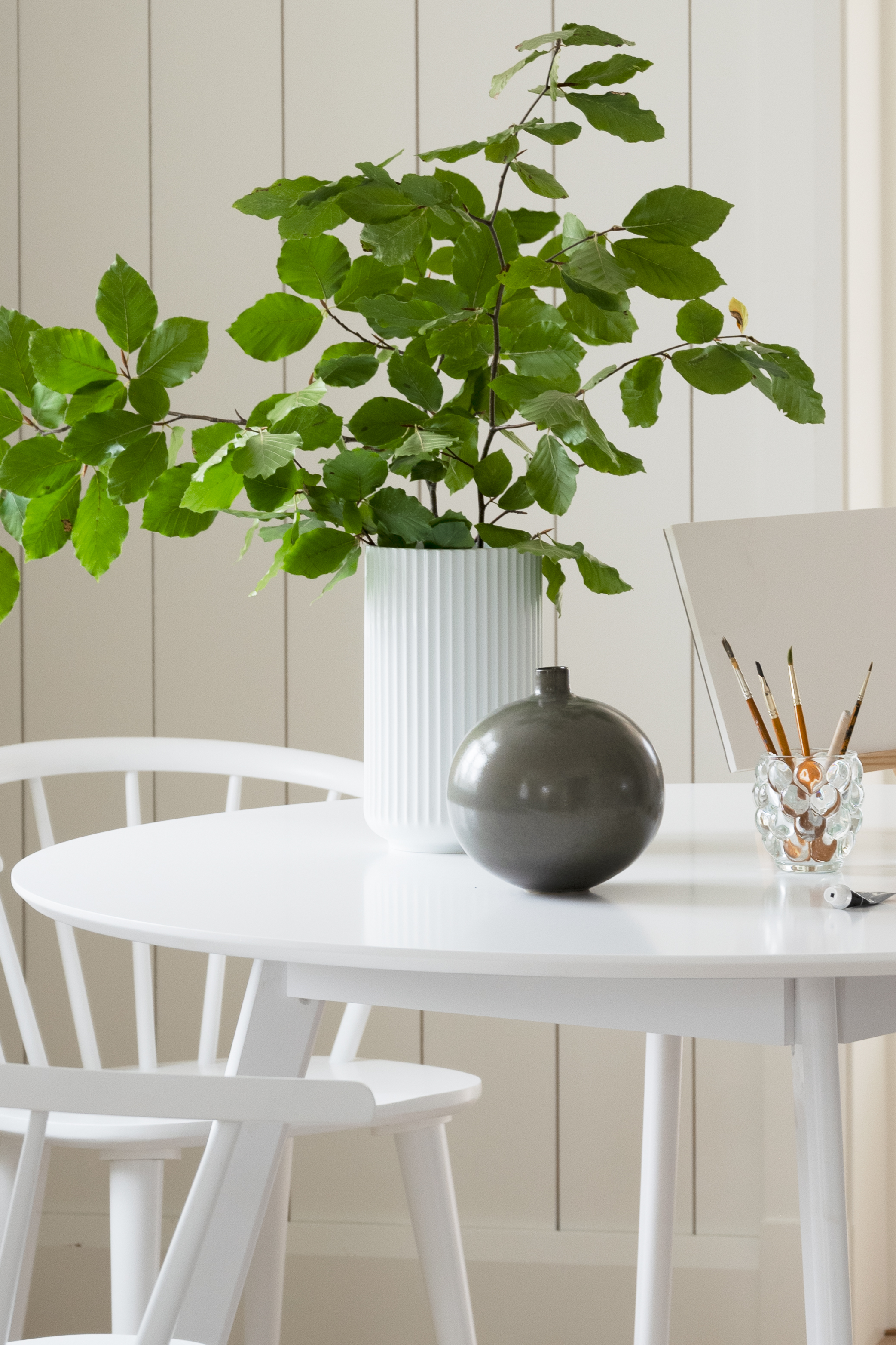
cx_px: 994
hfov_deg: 10.3
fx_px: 4927
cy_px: 413
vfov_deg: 15.5
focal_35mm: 132
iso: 125
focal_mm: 50
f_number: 4.5
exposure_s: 1/25
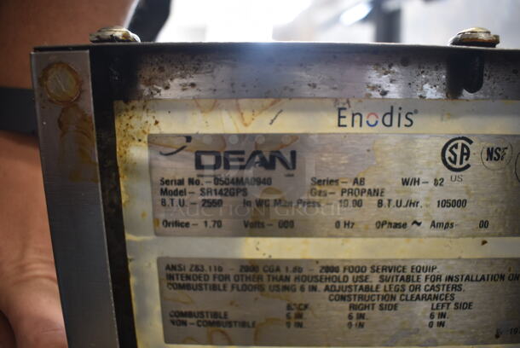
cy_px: 174
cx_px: 260
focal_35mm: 30
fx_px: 434
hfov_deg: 61.9
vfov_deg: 43.7
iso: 560
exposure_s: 1/30
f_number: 3.5
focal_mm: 20
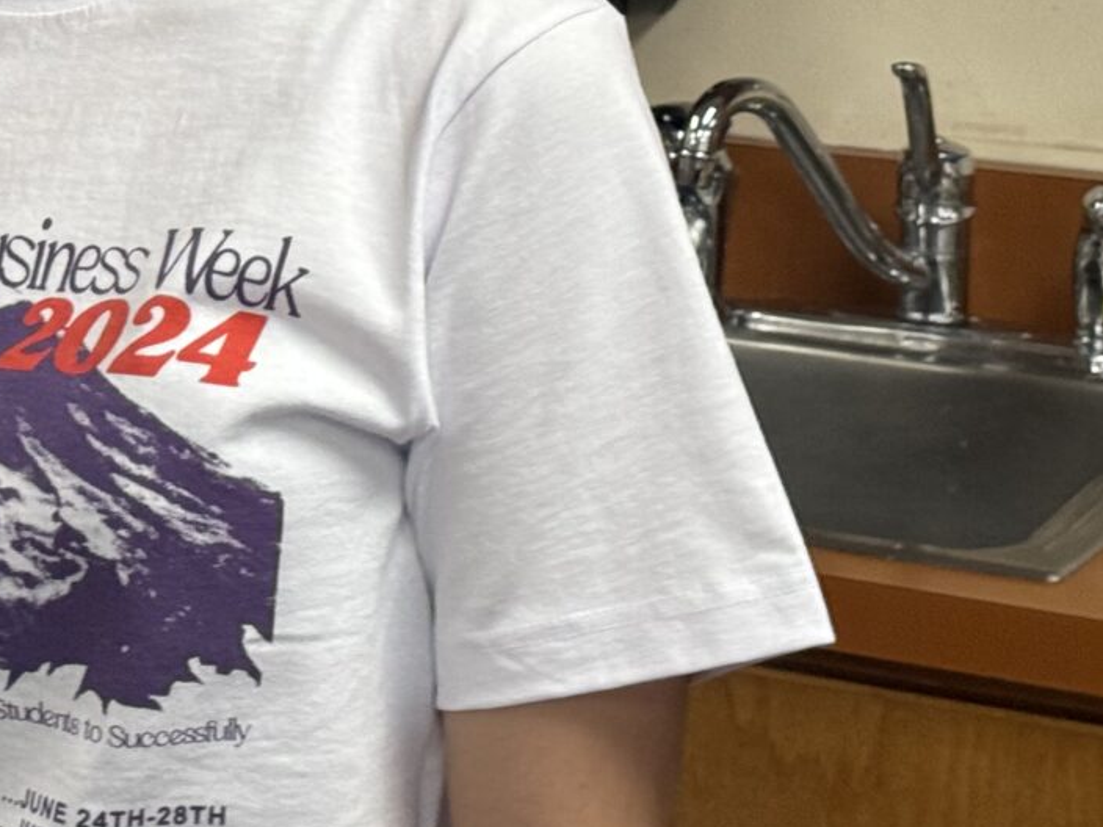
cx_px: -251
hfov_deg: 14.5
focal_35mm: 131
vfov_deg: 11.2
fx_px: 4174
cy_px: -55
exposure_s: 1/60
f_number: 1.78
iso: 200
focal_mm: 6.76
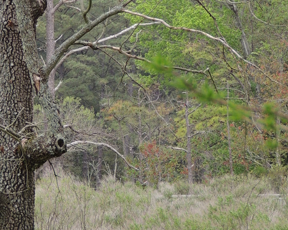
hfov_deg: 3.2
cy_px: 37
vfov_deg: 2.6
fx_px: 5121
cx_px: 12
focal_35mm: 601
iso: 100
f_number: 4.6
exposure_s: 1/200
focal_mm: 40.1
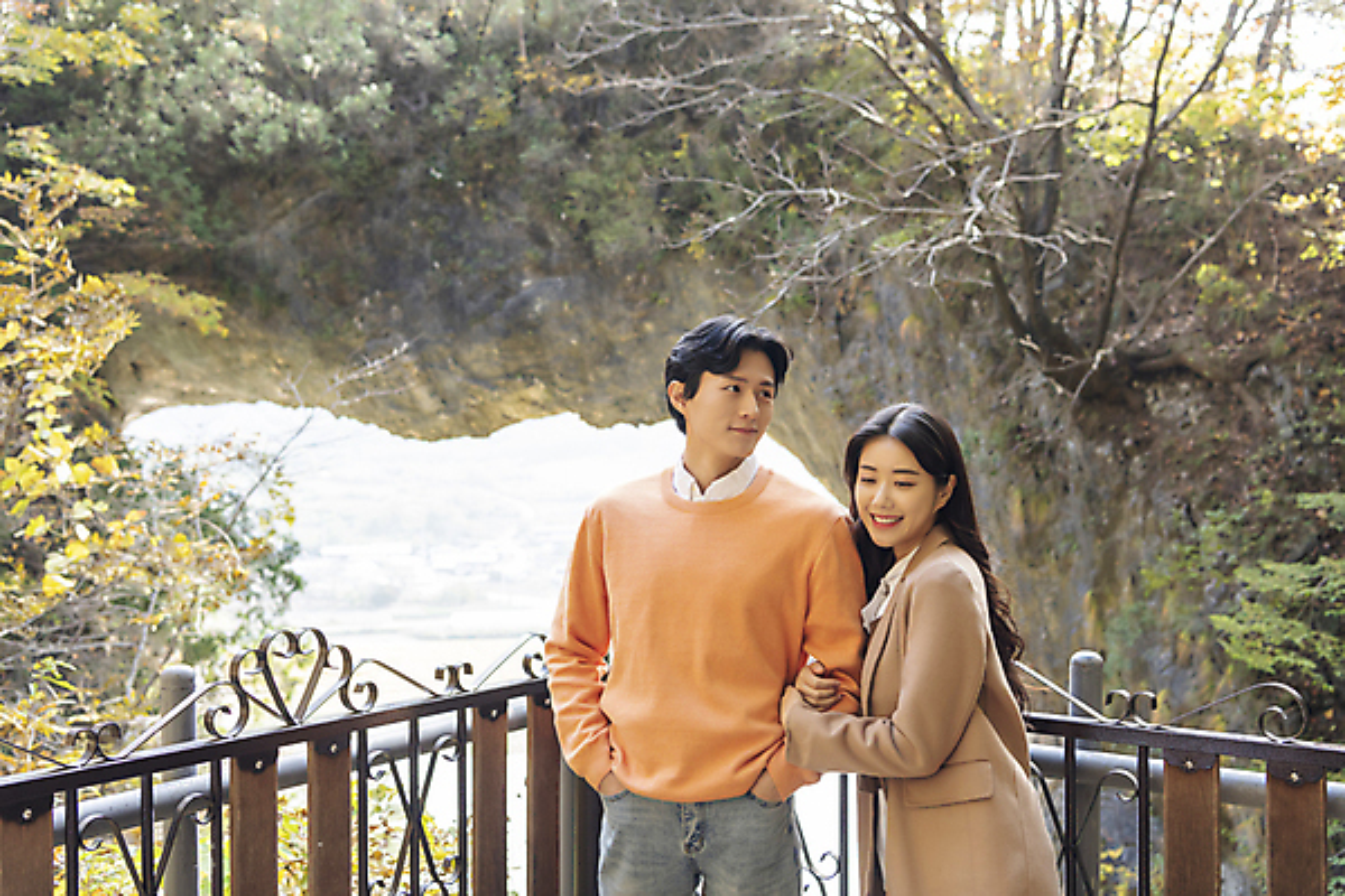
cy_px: 448
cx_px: 672
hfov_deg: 48.5
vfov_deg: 33.4
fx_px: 1494
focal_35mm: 40
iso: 200
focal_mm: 40
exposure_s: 1/100
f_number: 4
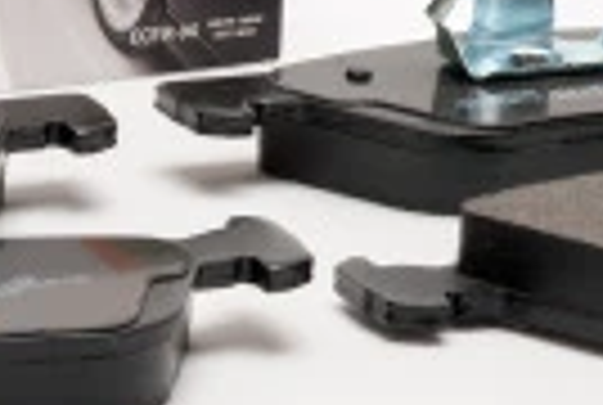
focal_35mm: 402
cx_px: 423
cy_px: 144
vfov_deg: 3.4
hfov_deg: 5.1
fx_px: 6748
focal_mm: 60
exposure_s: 1/125
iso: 100
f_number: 13
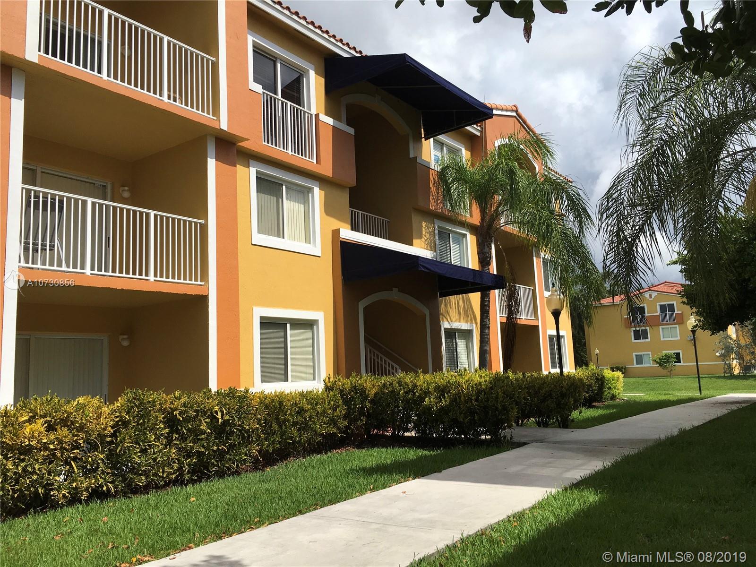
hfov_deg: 61.7
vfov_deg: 48.2
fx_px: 633
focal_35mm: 29
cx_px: 378
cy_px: 284
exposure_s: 1/2564
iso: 25
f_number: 2.2
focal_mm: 4.15
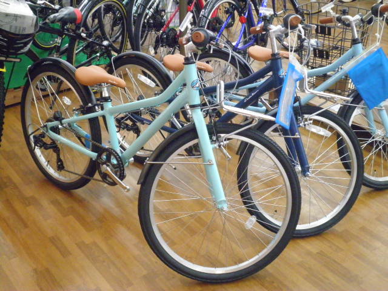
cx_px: 194
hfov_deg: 40.4
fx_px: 527
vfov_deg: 30.9
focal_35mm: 47
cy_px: 146
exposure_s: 1/100
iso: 800
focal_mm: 8.3
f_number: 3.4
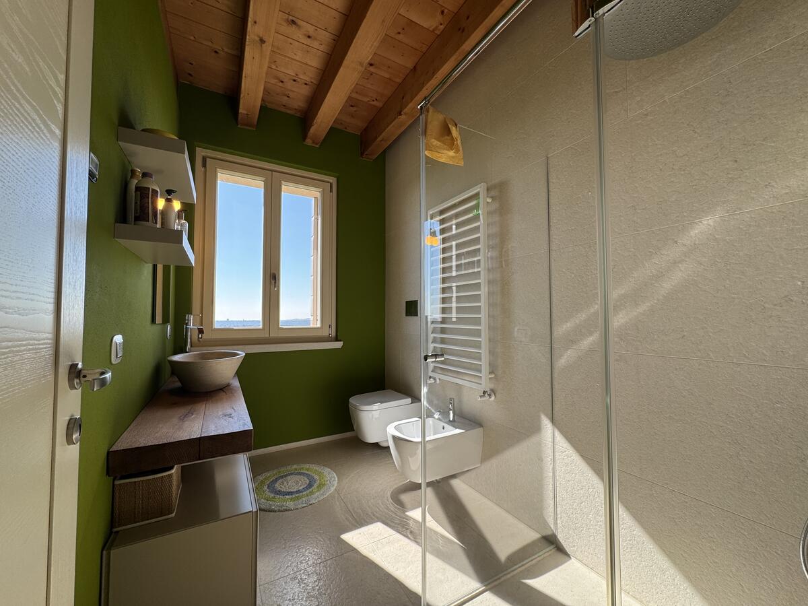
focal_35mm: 14
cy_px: 303
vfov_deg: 85.7
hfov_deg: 102.1
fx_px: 327
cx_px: 404
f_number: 2.2
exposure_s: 1/266
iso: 40
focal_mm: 2.22
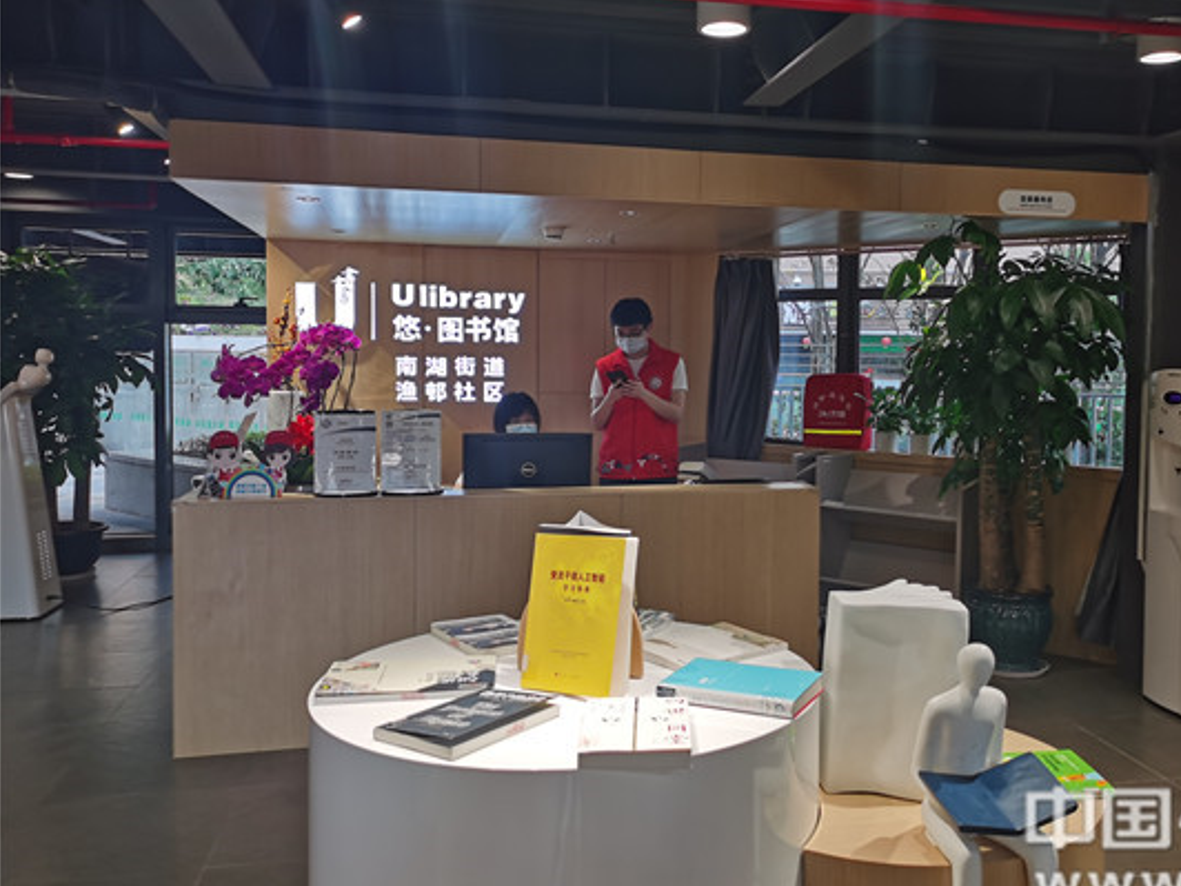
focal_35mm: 33
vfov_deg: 42.9
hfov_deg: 54.9
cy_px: 396
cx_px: 719
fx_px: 1126
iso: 50
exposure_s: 1/136
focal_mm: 5.58
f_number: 1.8
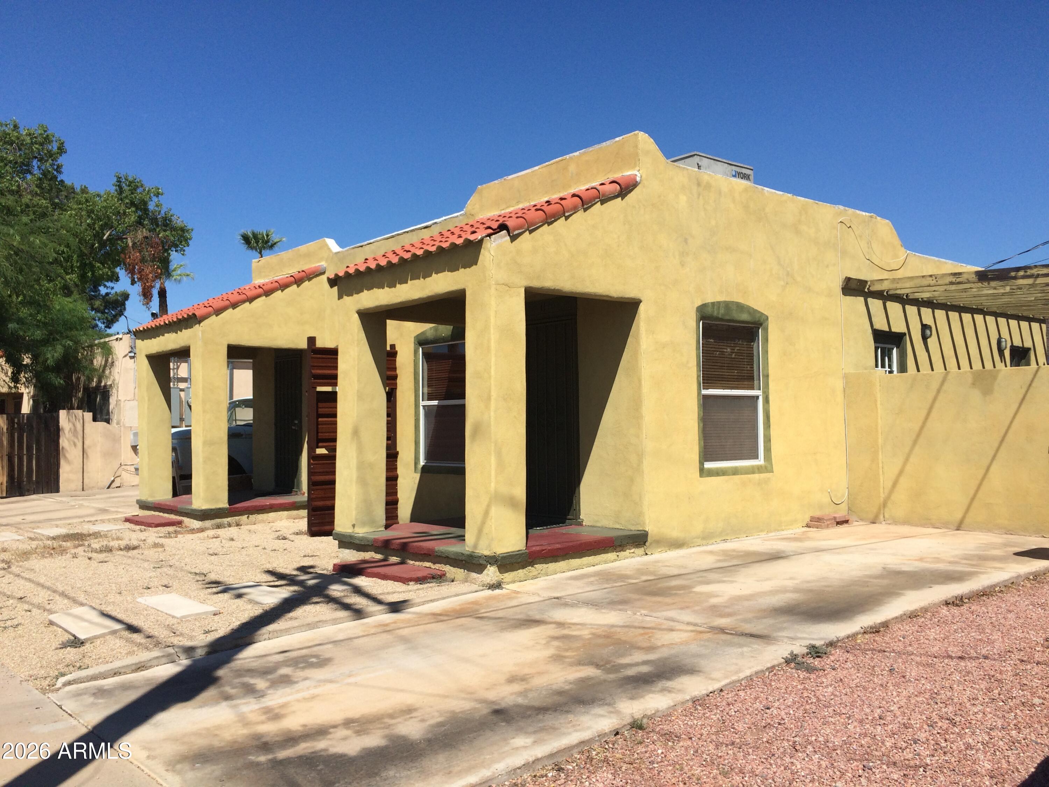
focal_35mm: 29
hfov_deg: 61.7
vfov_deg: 48.2
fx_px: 879
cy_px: 394
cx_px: 524
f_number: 2.2
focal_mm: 4.15
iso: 32
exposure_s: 1/3731
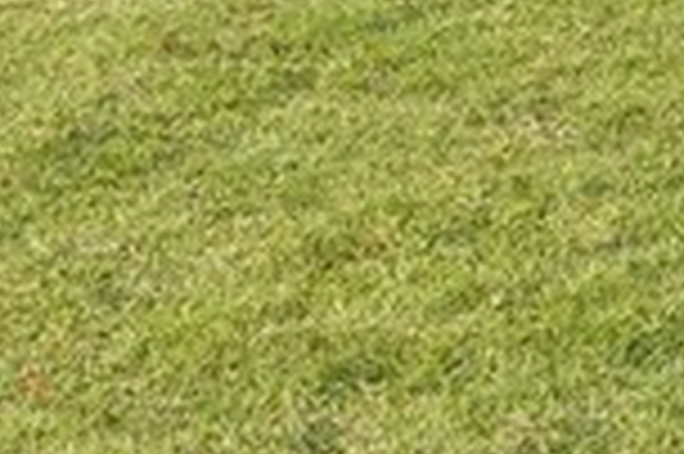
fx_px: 2164
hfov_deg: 14.1
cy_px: -623
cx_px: 1490
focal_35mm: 114
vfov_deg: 10.4
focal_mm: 16
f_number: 11
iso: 100
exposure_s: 1/80
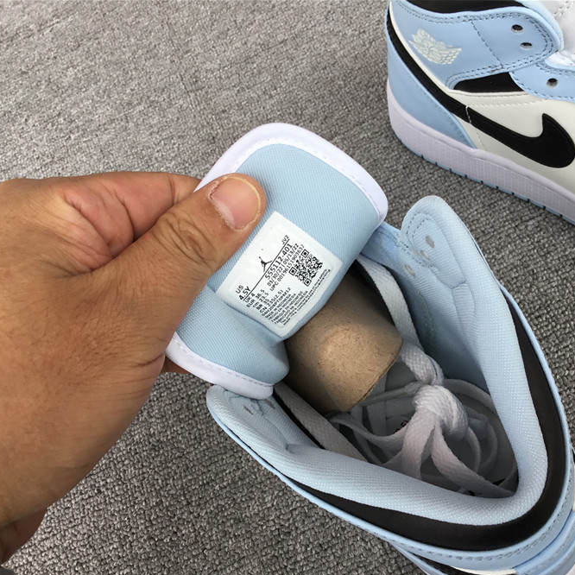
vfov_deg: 44.9
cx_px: 299
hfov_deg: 44.9
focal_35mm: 37
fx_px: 695
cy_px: 291
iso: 25
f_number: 2.4
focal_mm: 3.3
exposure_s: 1/146
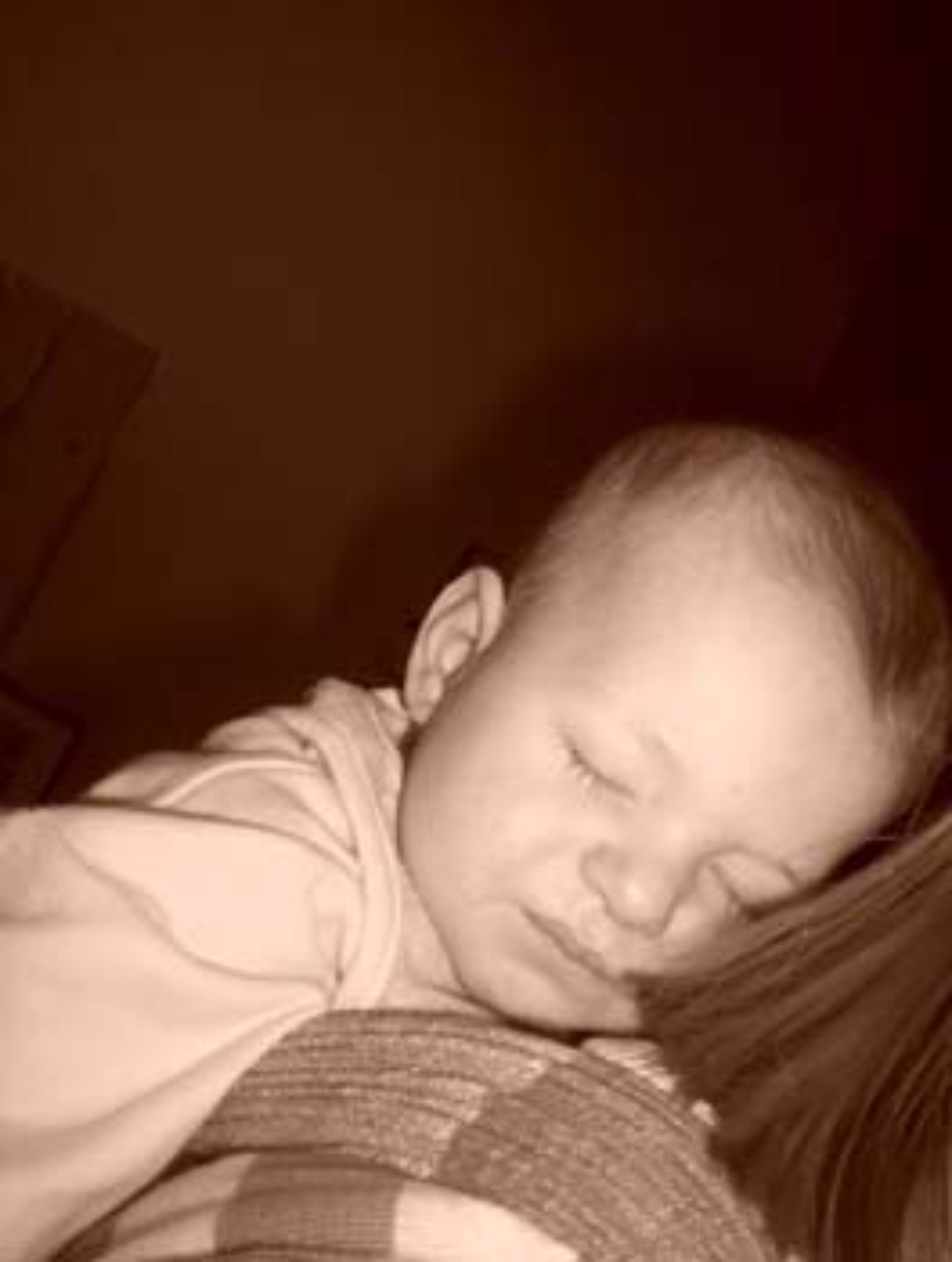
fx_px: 1388
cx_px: 476
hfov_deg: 37.8
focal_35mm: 38
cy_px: 631
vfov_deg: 48.9
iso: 140
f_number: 4.5
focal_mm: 4.99
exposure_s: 1/60
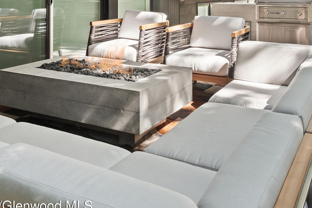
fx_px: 338
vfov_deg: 31.1
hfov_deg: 48.8
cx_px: 203
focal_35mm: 39
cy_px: -11
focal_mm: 17
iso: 320
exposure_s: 1/13
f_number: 7.1
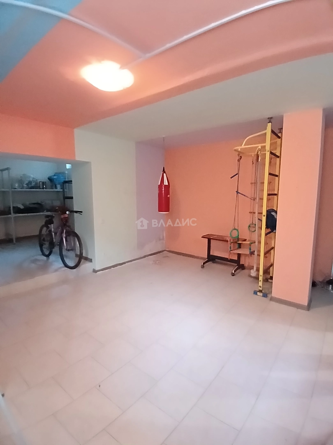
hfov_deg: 74.7
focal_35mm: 17
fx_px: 218
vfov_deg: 91.0
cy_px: 222
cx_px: 166
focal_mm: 1.4
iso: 1000
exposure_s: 1/7.14
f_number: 2.2
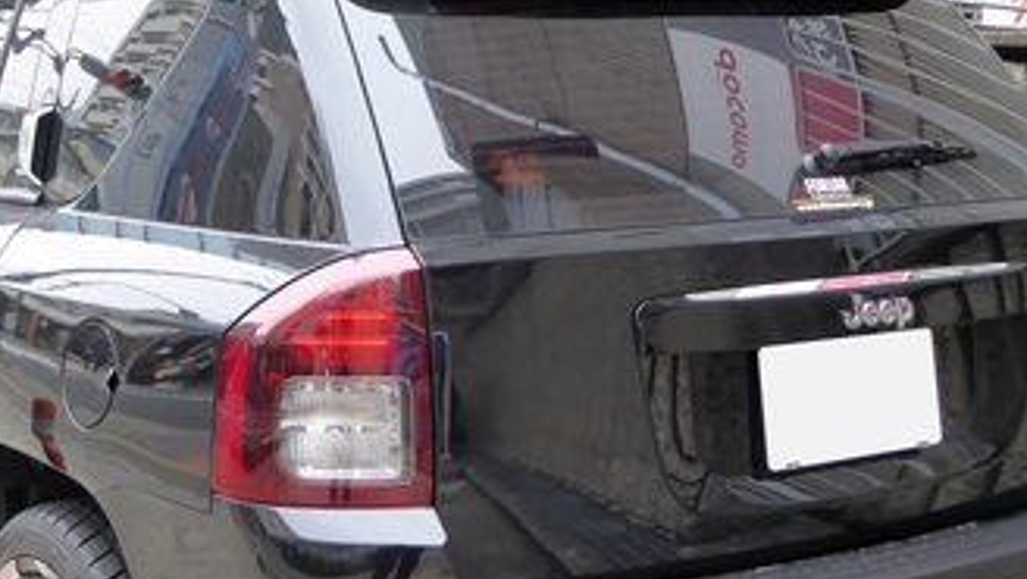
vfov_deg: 17.5
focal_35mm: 69
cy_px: 397
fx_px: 1880
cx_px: 359
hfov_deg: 30.4
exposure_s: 1/25
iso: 400
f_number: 3.7
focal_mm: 6.7
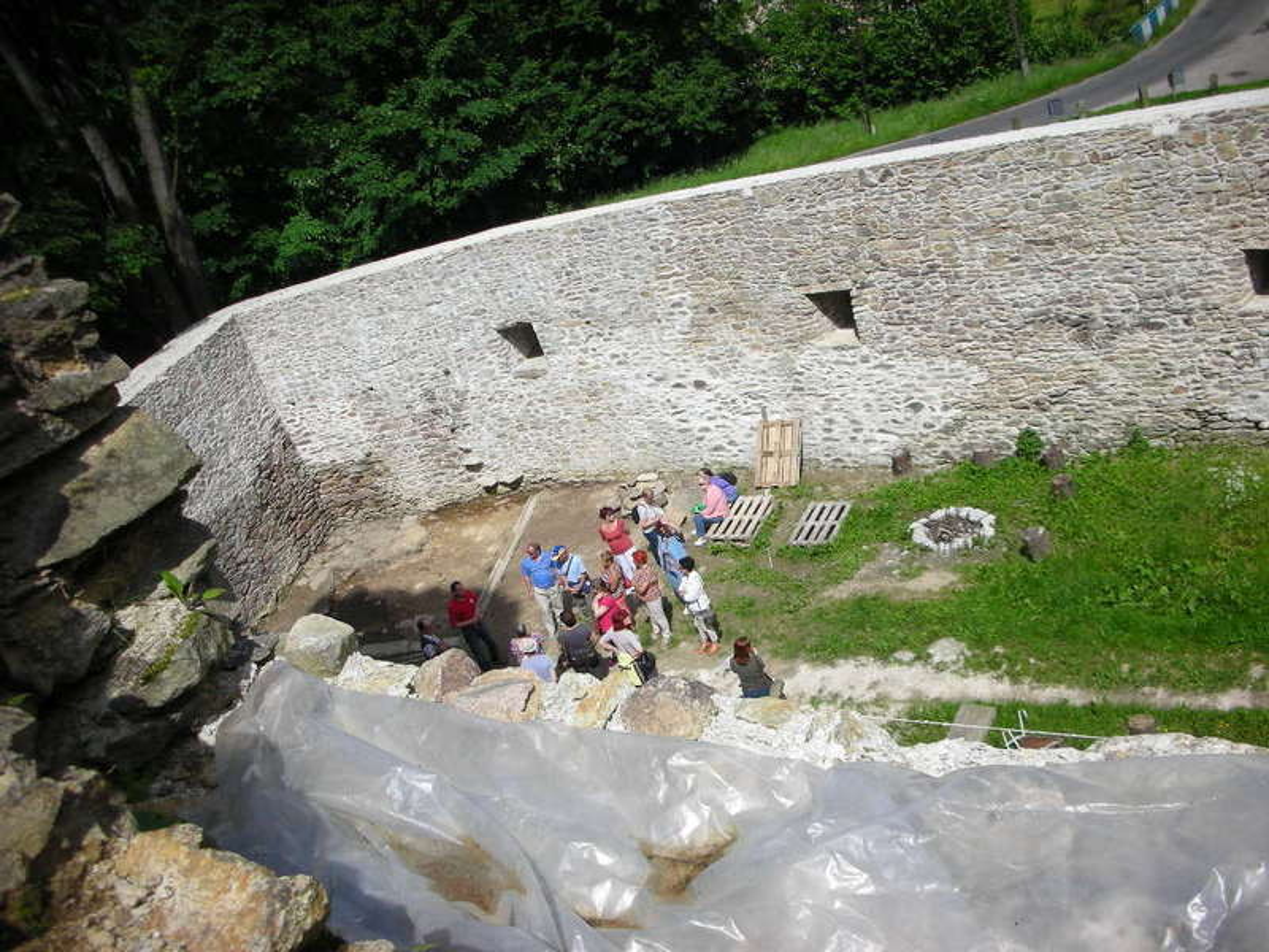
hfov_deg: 52.6
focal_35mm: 35
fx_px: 1283
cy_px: 476
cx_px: 634
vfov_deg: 40.7
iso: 50
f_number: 8.5
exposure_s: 1/138
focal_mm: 5.8
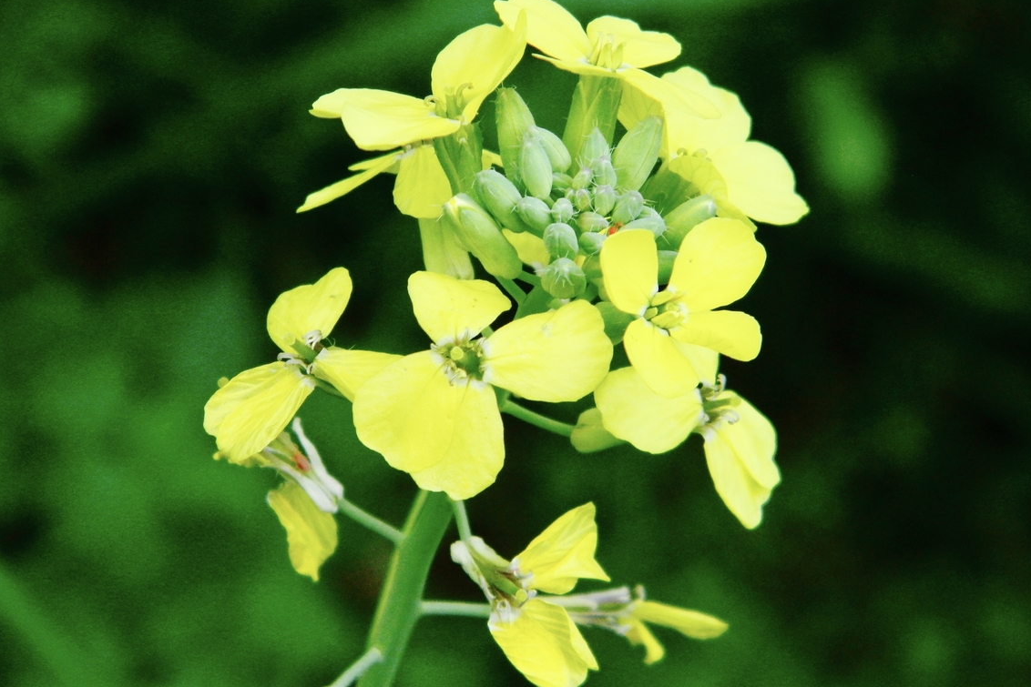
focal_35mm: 155
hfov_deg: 13.2
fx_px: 4439
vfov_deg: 8.9
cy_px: 319
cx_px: 518
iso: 209
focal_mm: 26.8
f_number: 5
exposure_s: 1/124
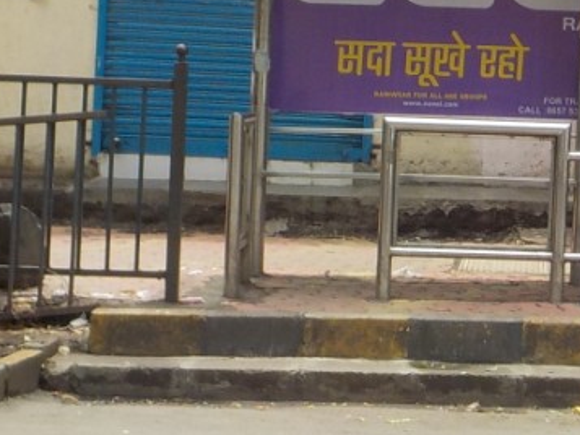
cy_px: 45
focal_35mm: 109
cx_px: 676
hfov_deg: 17.3
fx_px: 1827
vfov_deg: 13.5
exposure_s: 1/400
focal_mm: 5.2
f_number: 3.7
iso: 125
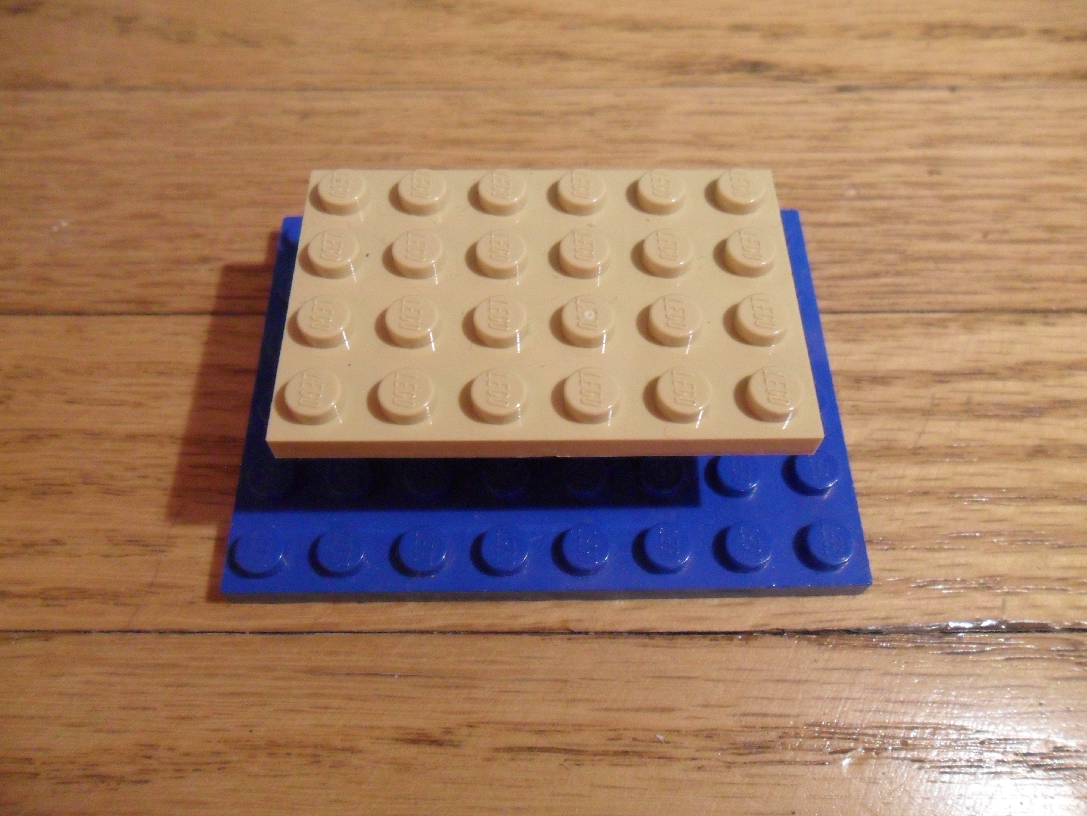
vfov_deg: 51.4
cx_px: 544
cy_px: 408
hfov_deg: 65.3
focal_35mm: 27
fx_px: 848
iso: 400
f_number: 3.5
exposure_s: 1/30
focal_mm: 4.9
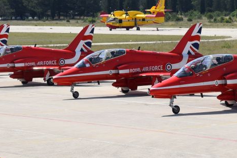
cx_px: 302
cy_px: 34
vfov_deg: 7.7
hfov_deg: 11.3
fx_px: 1165
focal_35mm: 177
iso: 200
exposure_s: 1/400
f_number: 10
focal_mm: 34
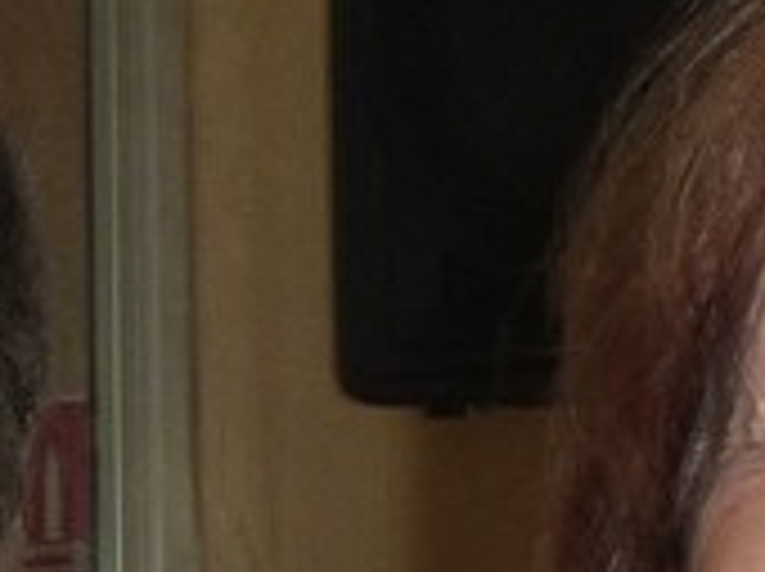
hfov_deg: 5.6
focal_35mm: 353
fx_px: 7790
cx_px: -32
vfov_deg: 4.2
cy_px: 590
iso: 125
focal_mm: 8.5
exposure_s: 1/30
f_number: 3.8
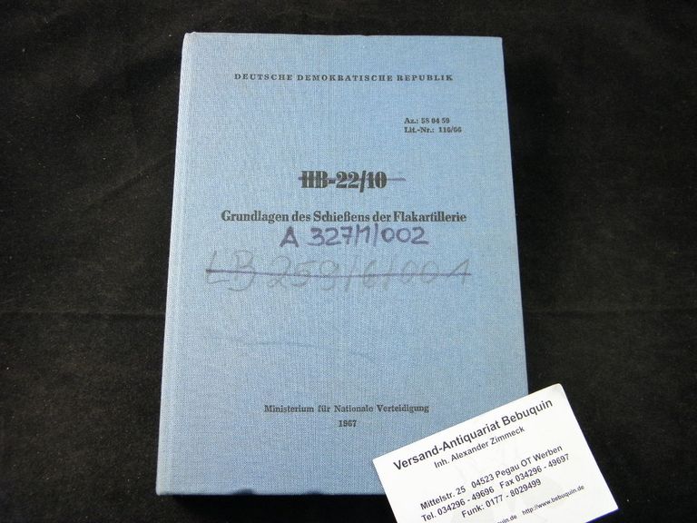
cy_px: 262
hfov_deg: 47.9
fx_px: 785
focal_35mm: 39
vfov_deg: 36.8
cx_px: 348
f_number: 3.8
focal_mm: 7.1
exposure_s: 1/25
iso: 200
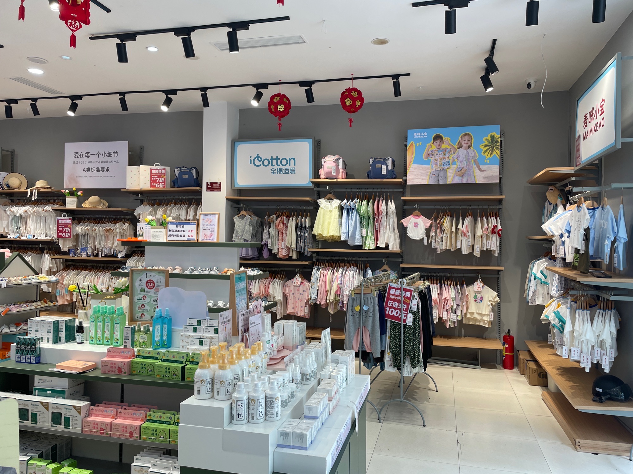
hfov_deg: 67.3
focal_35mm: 26
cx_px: 316
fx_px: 475
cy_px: 237
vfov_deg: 53.1
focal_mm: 4.2
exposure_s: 1/104
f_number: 1.6
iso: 32
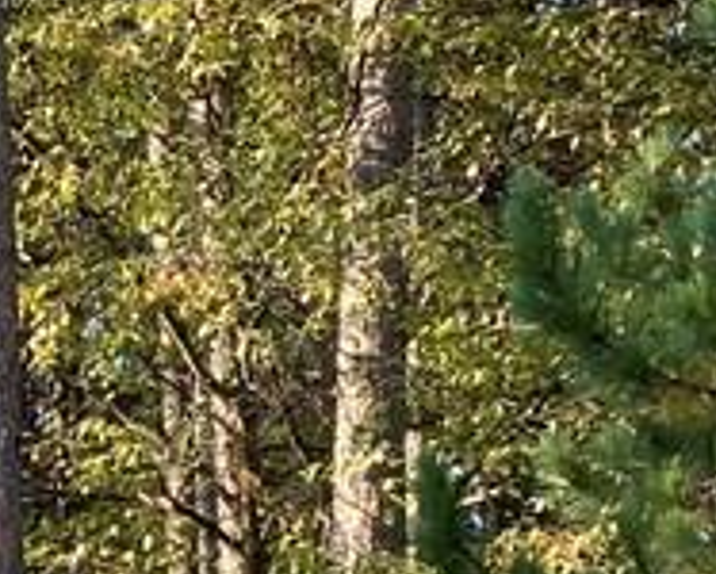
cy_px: 1022
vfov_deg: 10.5
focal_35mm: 139
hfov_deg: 12.2
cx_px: -743
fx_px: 2949
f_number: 1.8
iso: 32
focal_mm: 4.25
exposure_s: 1/711
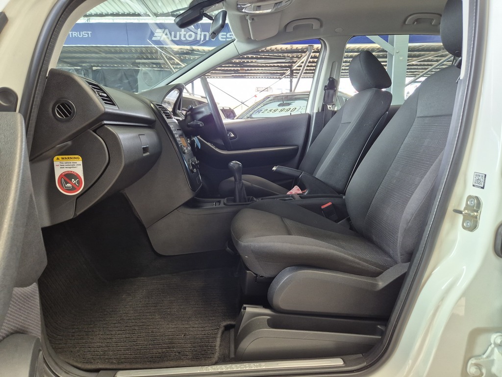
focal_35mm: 23
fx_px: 334
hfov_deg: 73.9
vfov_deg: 58.9
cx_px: 251
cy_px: 188
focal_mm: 5.4
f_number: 1.8
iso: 200
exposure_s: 1/180
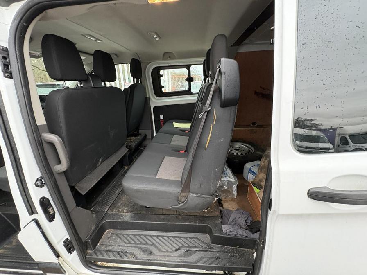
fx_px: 148
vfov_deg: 85.7
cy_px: 138
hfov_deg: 102.1
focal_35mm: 14
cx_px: 184
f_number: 2.2
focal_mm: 2.22
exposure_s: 1/60
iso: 400
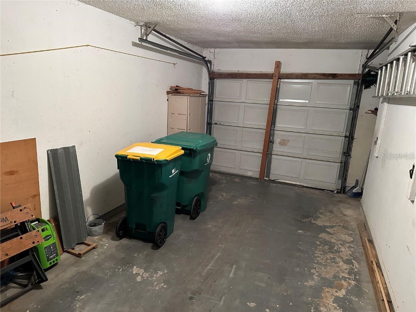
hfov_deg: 71.6
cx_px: 208
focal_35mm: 24
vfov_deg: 56.8
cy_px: 156
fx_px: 288
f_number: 1.78
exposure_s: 1/60
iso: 640
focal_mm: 6.86
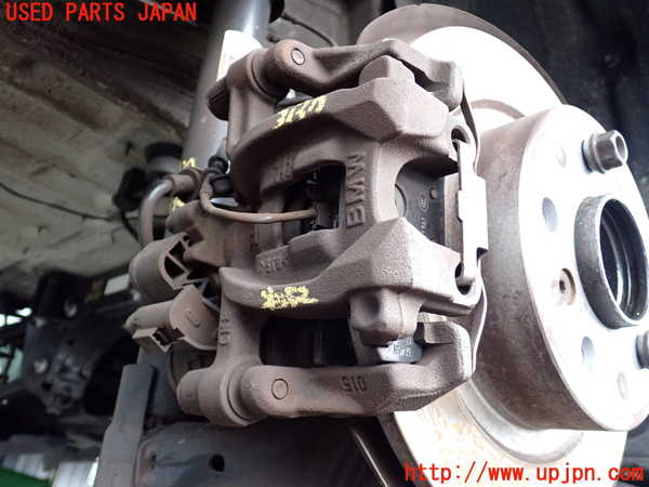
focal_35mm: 32
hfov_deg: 56.8
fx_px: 600
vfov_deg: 44.2
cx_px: 324
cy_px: 244
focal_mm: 5.79
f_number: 2.4
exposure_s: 1/125
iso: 800
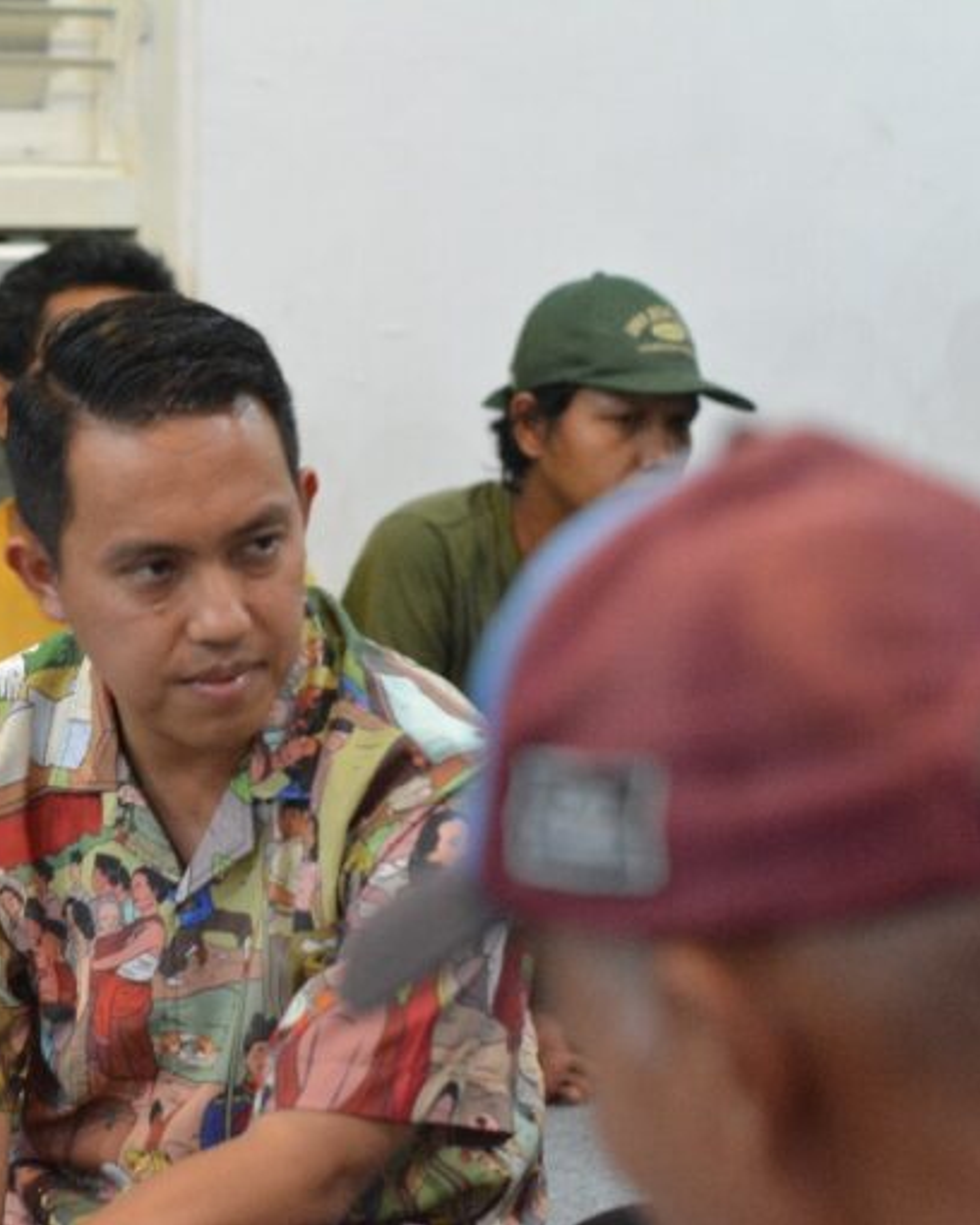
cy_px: 612
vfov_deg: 18.1
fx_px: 3843
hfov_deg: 14.4
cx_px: 154
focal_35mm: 106
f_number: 2.8
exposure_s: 1/100
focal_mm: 50
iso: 2500
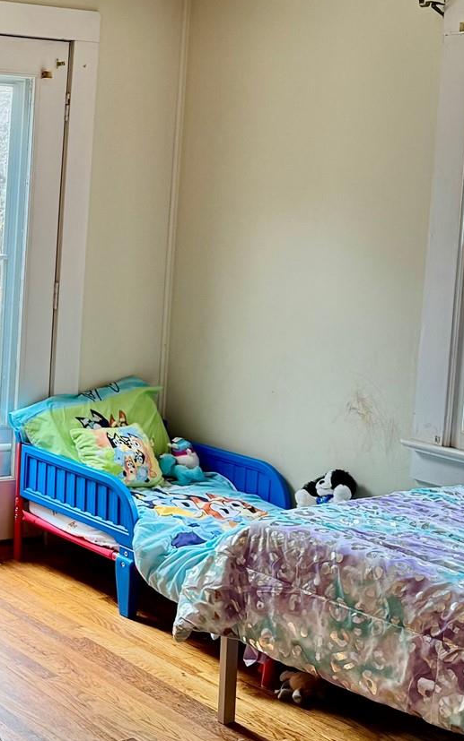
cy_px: 265
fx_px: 1274
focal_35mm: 63
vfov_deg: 32.3
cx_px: -130
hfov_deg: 19.2
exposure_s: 1/60
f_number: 1.78
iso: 125
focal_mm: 6.76
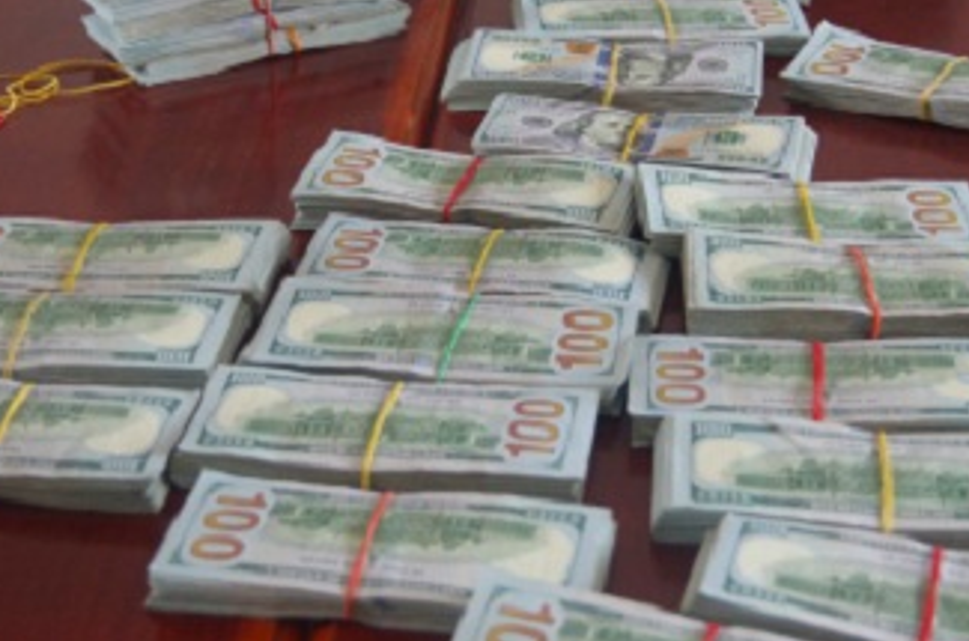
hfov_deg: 24.0
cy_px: 177
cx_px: 516
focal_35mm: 85
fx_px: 2282
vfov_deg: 15.9
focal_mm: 31
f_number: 4.5
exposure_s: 1/40
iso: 200
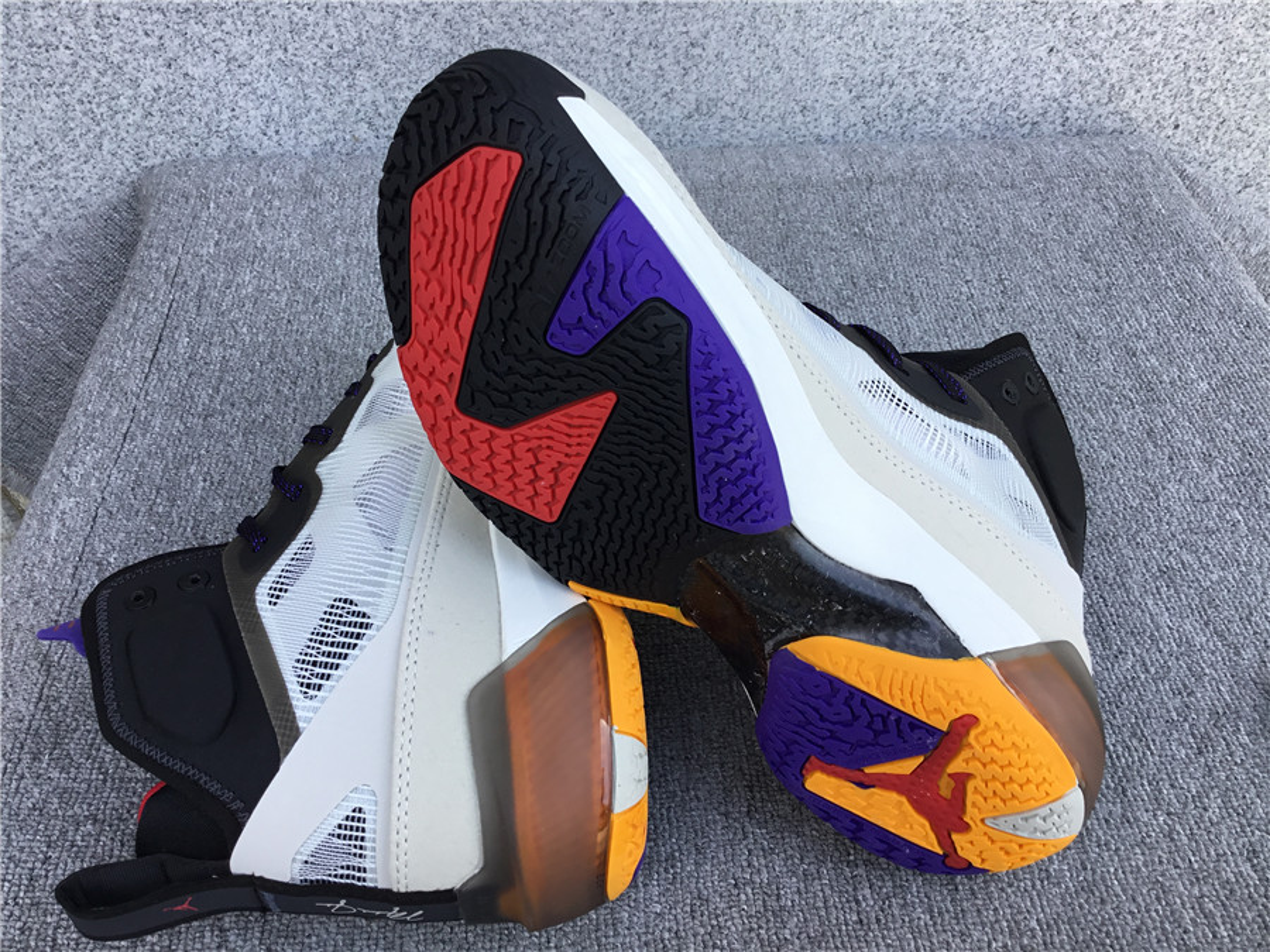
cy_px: 476
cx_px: 635
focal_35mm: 31
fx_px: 1137
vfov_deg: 45.4
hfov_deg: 58.4
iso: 25
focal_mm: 3.3
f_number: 2.4
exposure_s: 1/130
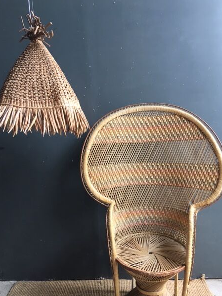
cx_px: 109
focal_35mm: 31
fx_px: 265
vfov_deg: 58.3
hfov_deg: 45.4
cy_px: 154
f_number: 2.2
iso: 32
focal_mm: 4.15
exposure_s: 1/33
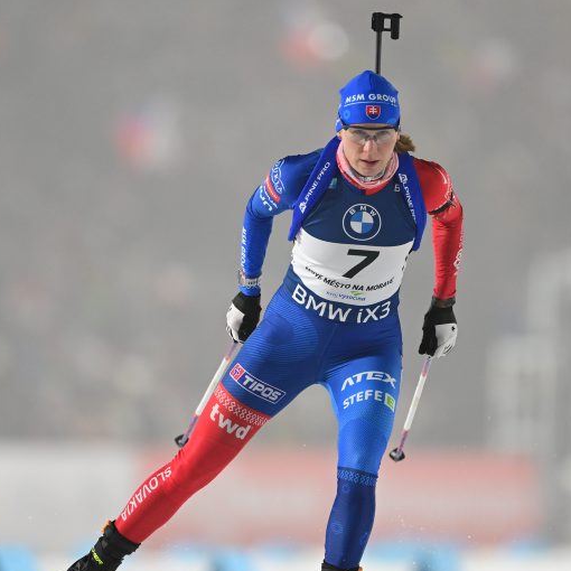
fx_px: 12429
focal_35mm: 666
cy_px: 351
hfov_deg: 2.6
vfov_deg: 2.6
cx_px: 256
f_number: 2.8
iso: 2000
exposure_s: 1/1250
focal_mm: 400
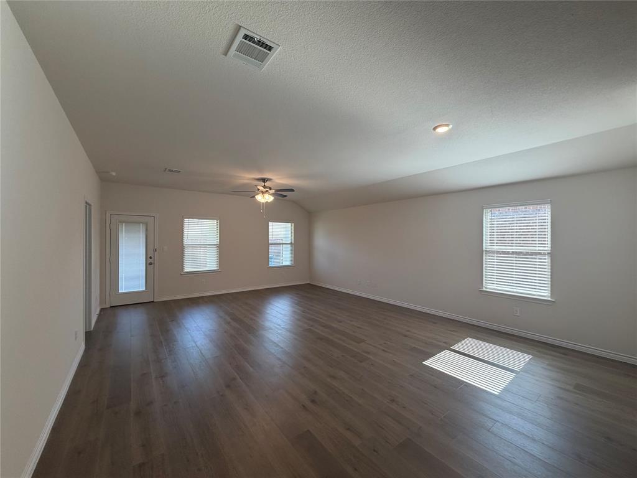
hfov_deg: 102.1
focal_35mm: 14
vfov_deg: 85.7
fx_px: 258
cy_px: 239
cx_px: 318
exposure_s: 1/120
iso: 125
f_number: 2.2
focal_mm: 2.22
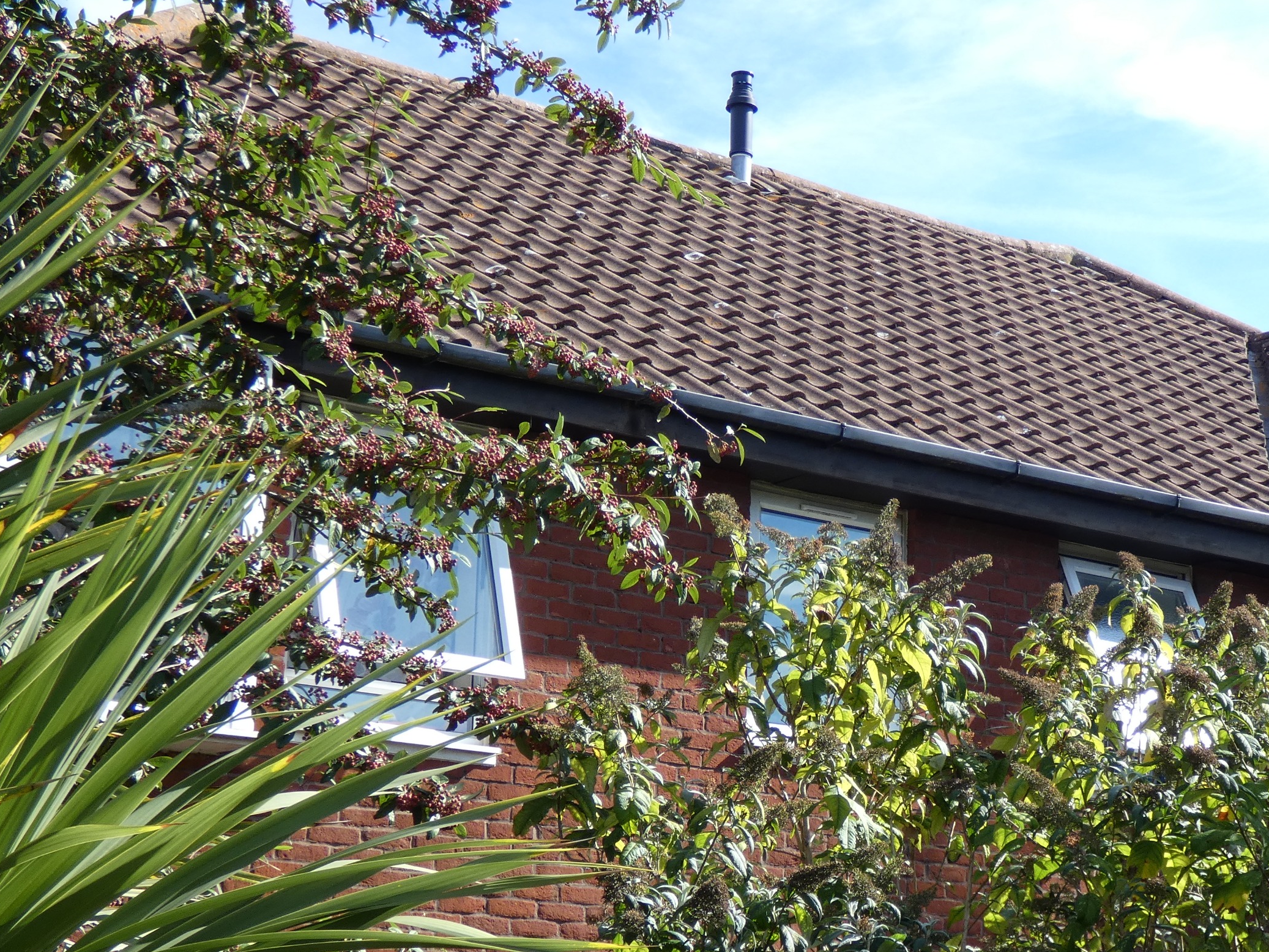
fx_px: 2970
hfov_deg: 23.9
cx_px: 951
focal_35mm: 81
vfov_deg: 18.2
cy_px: 630
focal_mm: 9
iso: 80
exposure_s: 1/320
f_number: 3.9
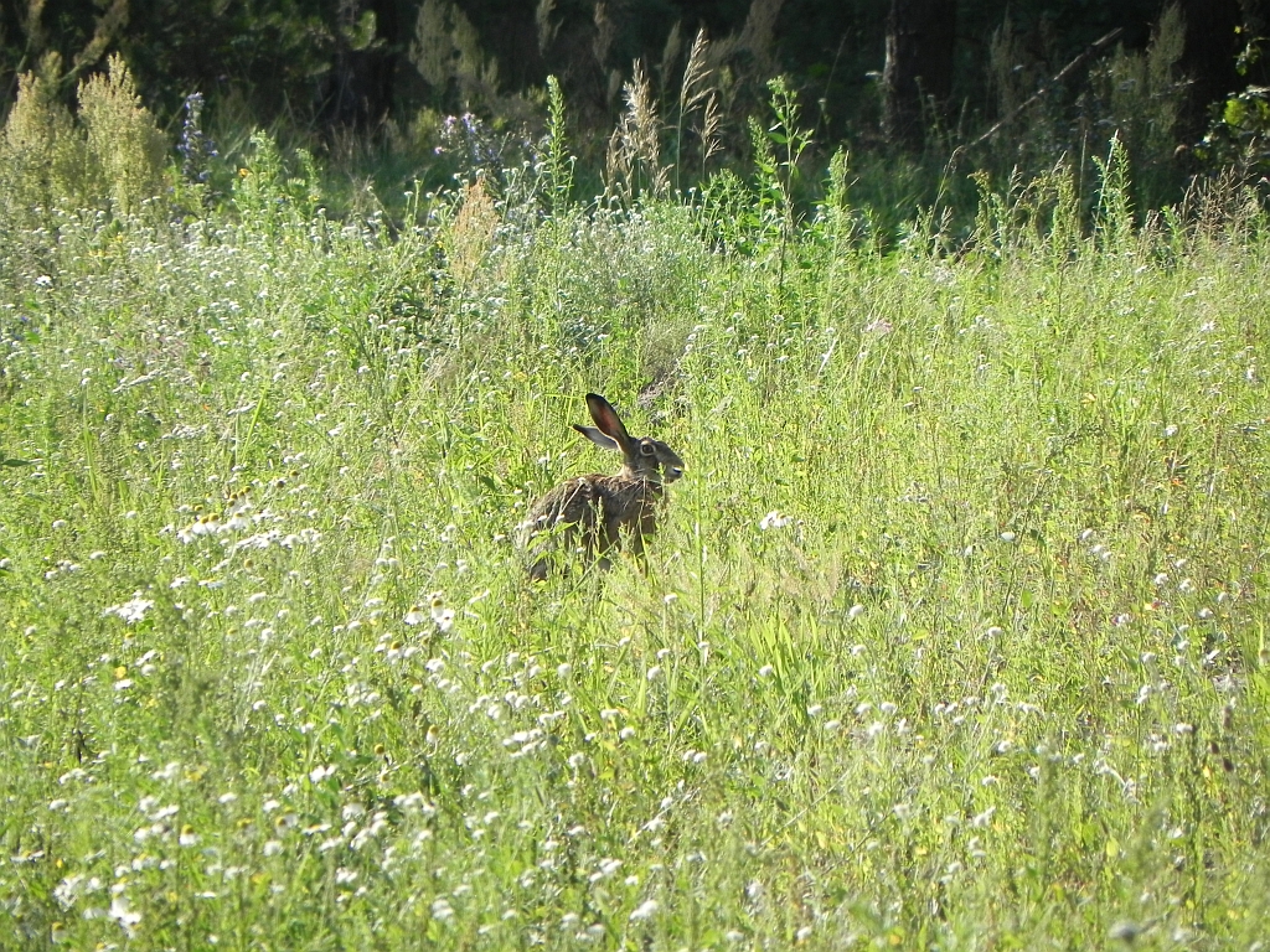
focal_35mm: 678
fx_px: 24875
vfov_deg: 2.2
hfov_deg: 2.9
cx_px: 635
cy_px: 476
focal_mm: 120
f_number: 5.6
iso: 160
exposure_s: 1/266
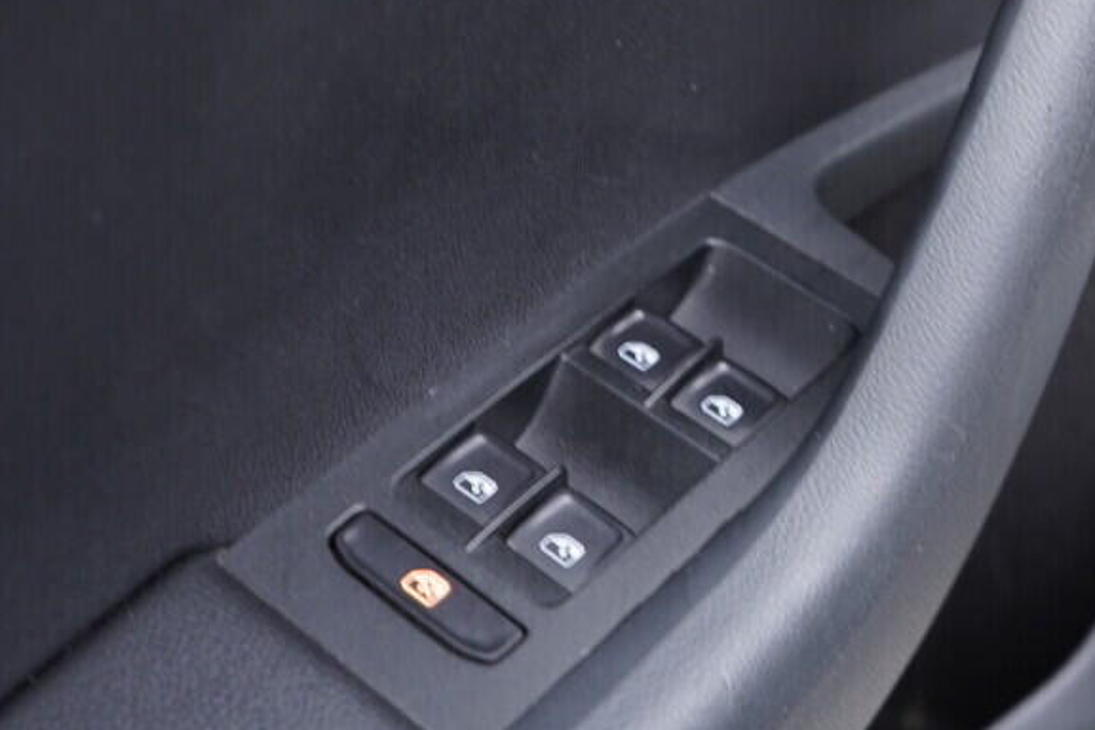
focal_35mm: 64
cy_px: 92
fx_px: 1947
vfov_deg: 20.9
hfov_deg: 30.8
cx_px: 833
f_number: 2.8
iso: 250
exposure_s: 1/40
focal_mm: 24
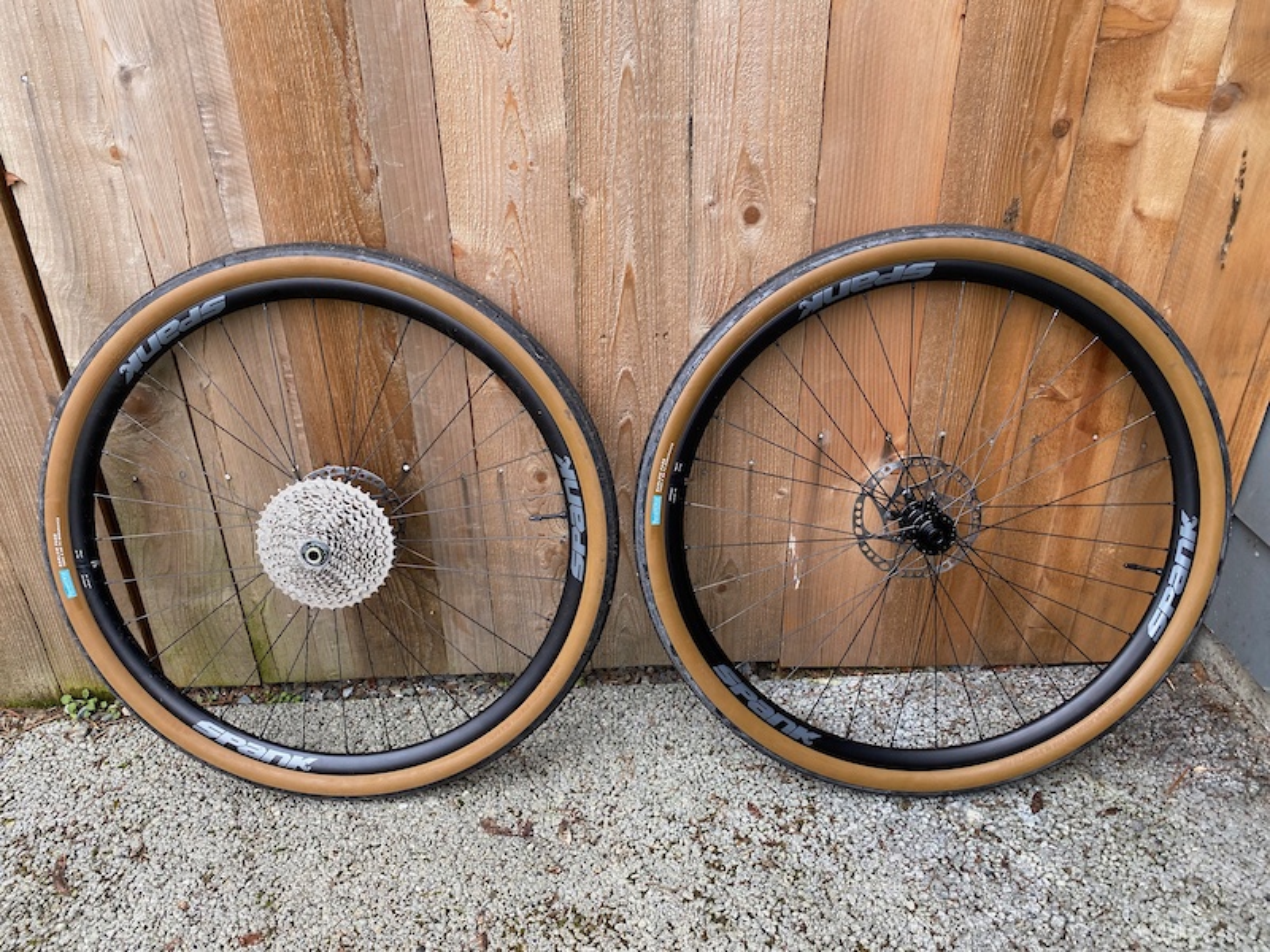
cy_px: 476
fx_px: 954
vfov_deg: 53.1
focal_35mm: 26
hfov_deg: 67.3
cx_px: 635
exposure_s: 1/121
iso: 50
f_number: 1.8
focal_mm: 4.25
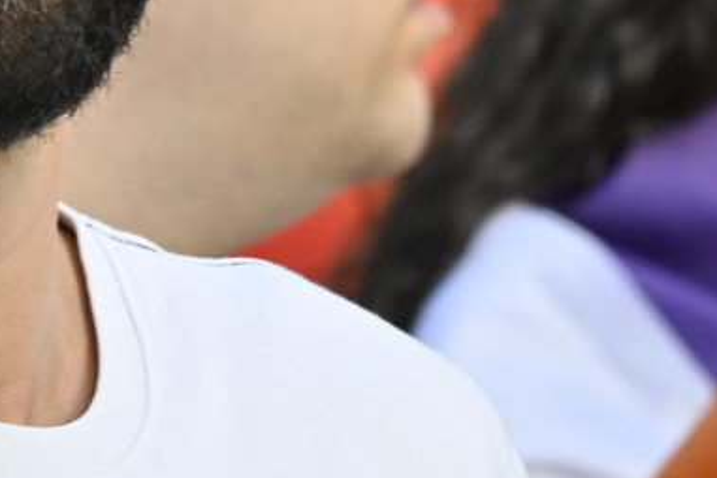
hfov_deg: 1.3
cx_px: 17
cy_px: -145
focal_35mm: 1575
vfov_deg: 0.9
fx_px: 31366
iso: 500
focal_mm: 250
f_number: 6.3
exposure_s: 1/320
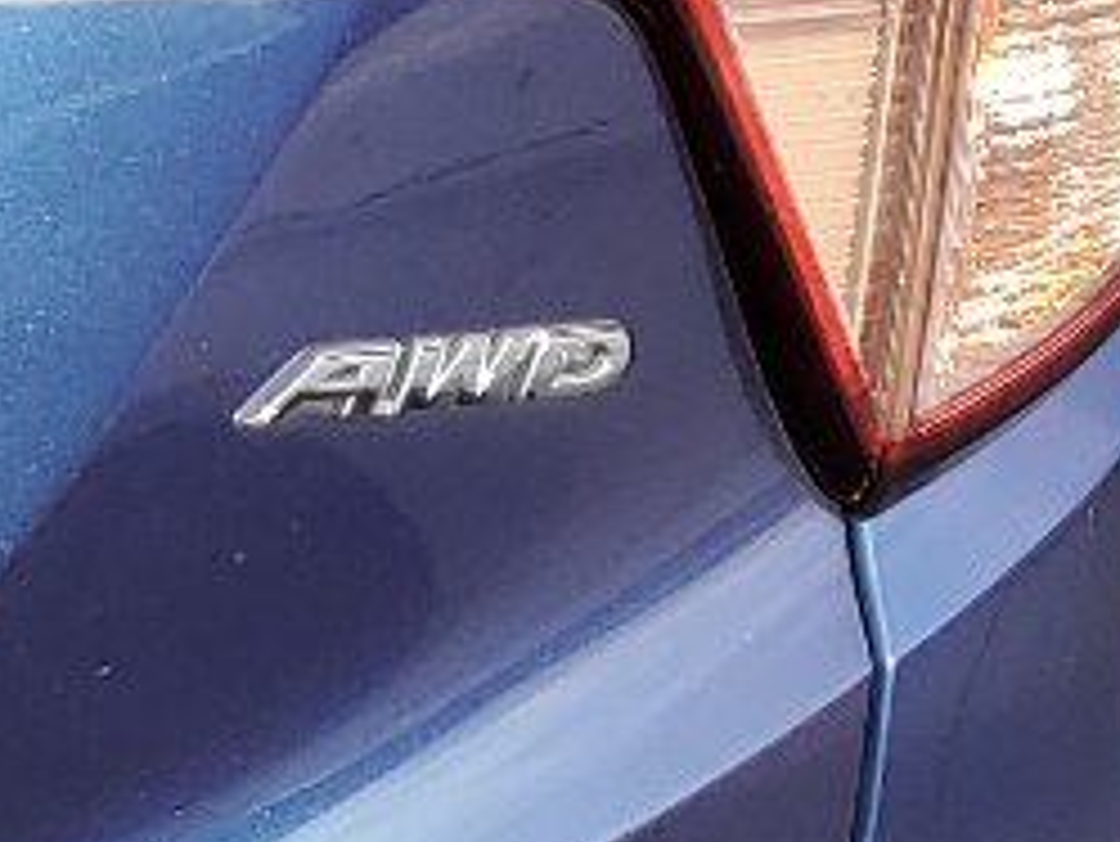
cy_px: 405
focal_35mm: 167
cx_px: -1552
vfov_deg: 8.9
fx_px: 5406
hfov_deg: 10.3
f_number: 1.5
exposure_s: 1/909
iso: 50
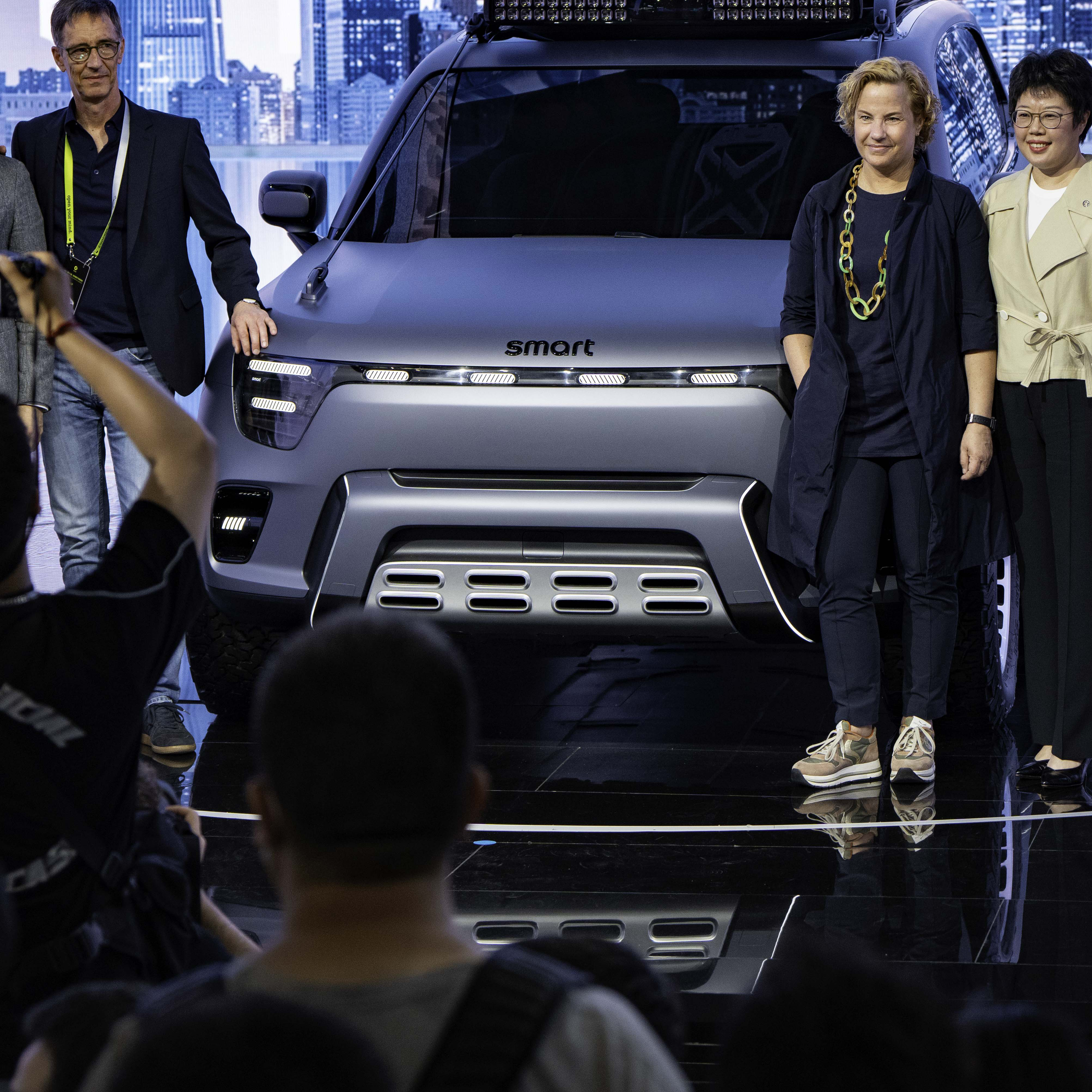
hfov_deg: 12.4
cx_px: 571
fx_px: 5032
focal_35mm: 141
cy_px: 272
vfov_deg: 12.3
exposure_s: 1/320
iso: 1250
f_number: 3.5
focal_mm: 70
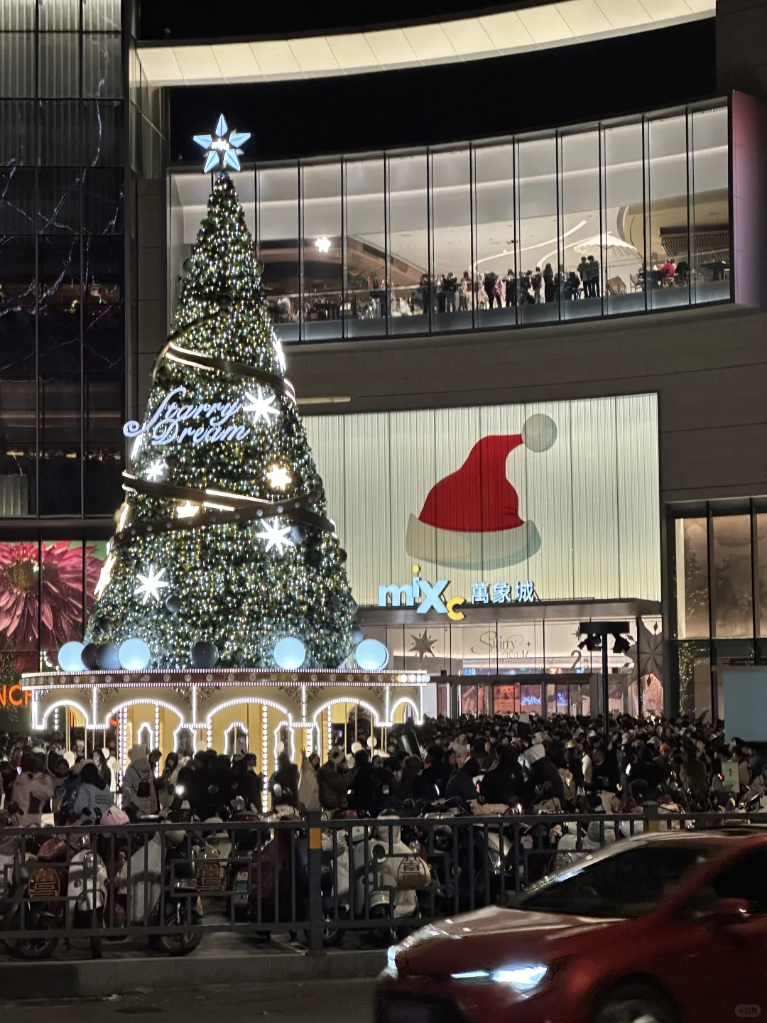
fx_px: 2275
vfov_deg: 25.3
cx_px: 384
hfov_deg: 19.1
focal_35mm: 77
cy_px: 512
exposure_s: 1/50
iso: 250
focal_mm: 9
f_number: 2.8
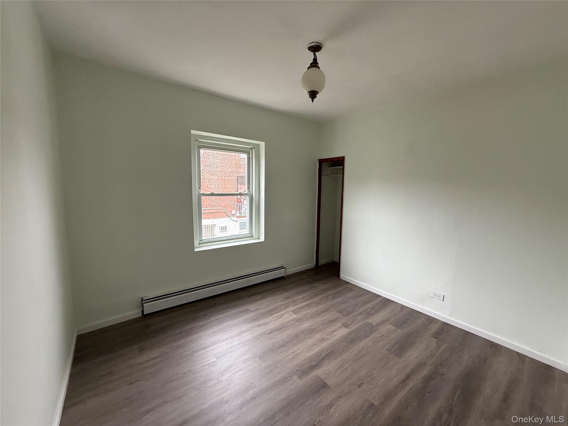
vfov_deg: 85.7
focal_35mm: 14
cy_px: 213
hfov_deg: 102.1
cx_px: 284
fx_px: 230
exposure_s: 1/120
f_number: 2.2
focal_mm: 2.22
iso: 250
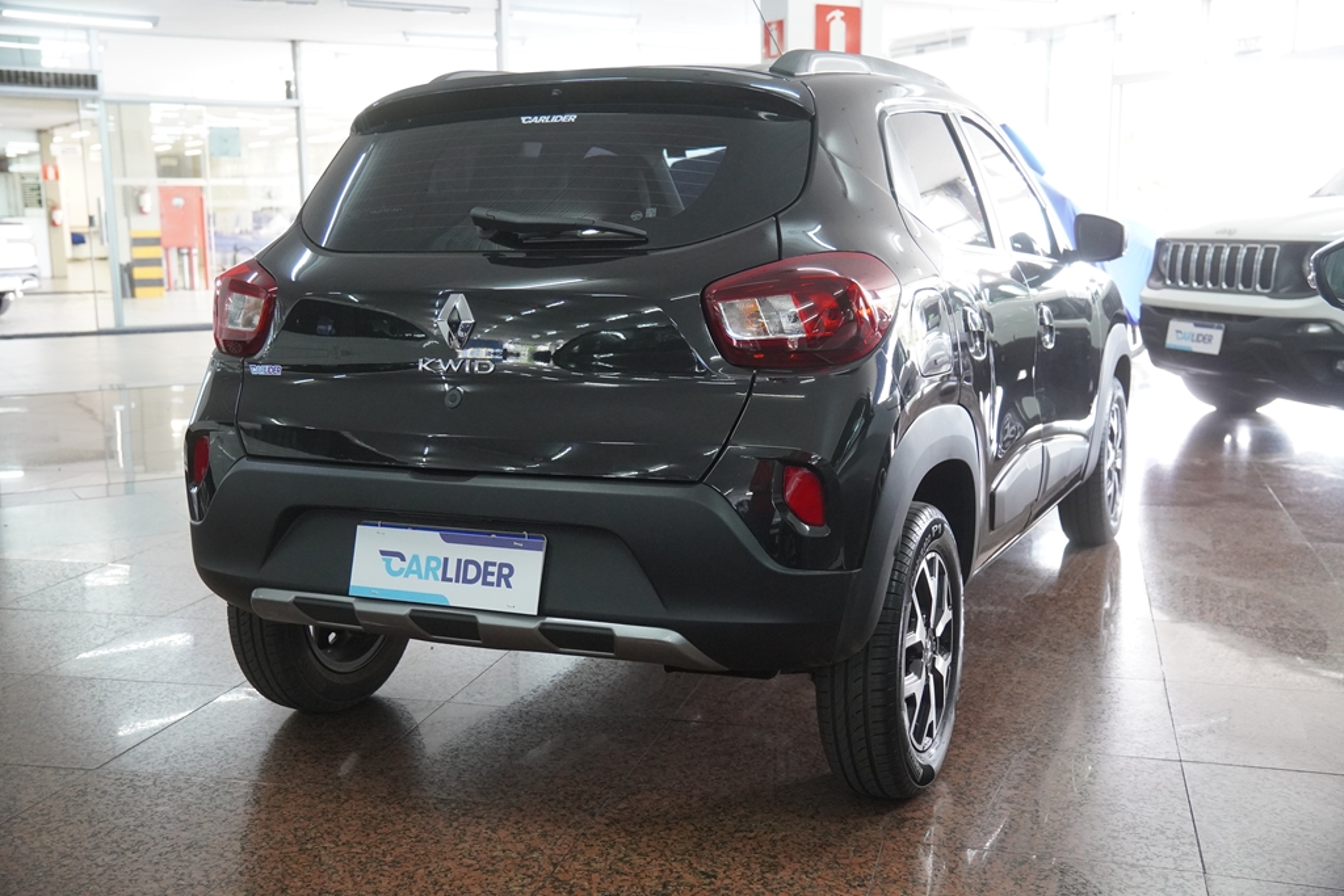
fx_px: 1512
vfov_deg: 33.0
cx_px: 672
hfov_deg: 47.9
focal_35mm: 40
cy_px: 448
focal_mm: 27
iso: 1600
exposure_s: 1/160
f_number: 2.8
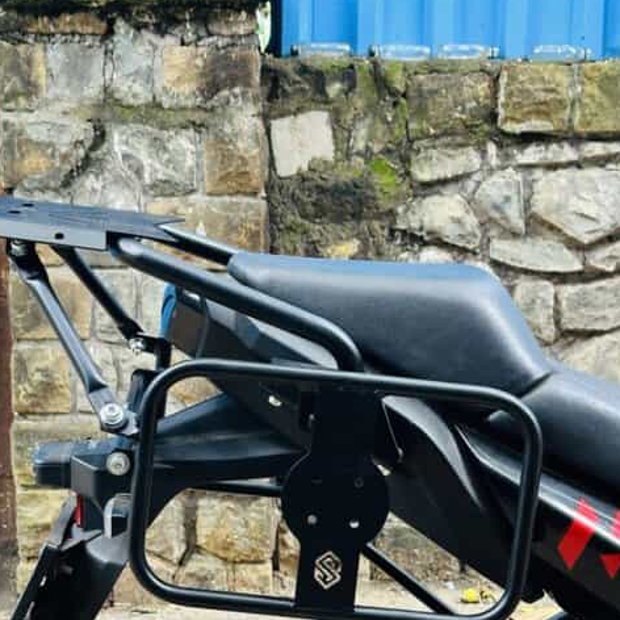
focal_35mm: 83
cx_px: 262
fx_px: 1682
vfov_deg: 20.8
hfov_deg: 20.9
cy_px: 389
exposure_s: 1/160
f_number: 1.78
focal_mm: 6.86
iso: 80
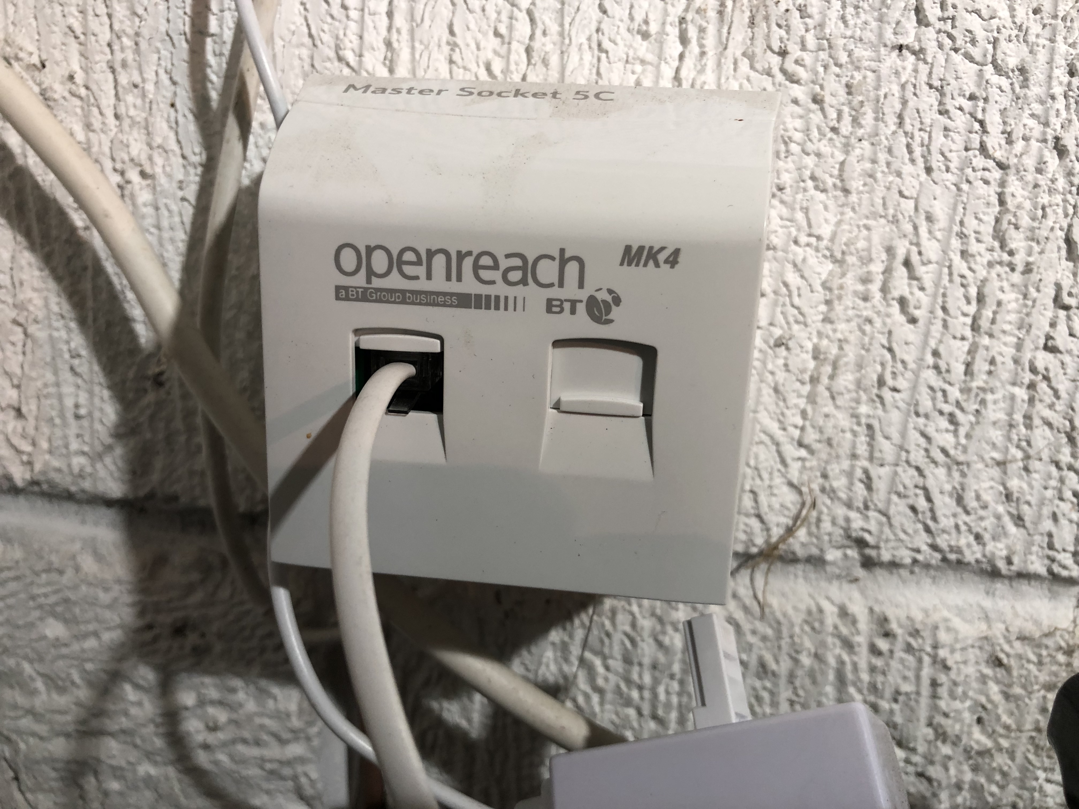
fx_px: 873
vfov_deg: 49.7
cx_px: 540
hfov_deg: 63.4
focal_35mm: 28
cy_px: 404
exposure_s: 1/20
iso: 40
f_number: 1.8
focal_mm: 3.99
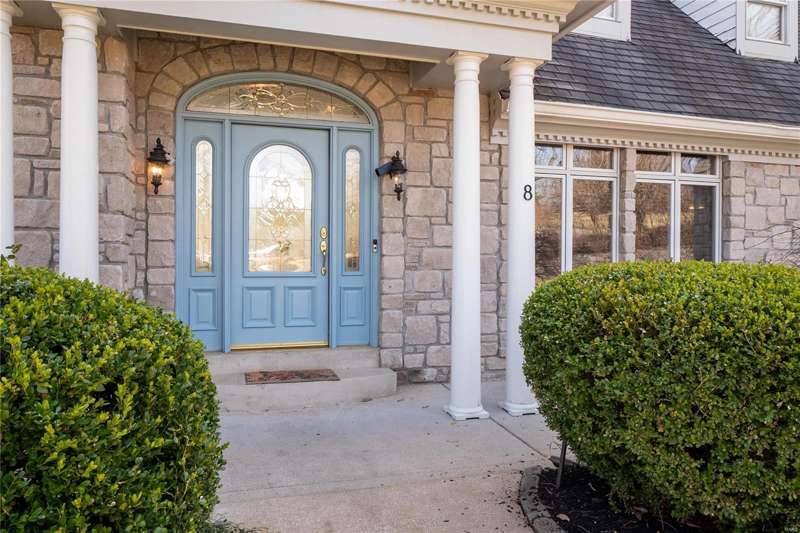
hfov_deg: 69.4
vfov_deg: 49.5
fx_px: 578
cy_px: 266
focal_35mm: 26
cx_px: 400
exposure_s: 1/125
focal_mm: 13
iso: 400
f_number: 7.1
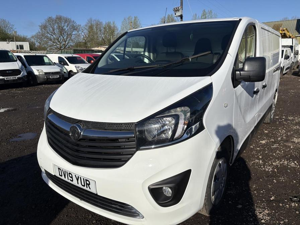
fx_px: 225
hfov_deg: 67.3
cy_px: 112
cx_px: 150
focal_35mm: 26
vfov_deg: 53.1
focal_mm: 5.96
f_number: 1.6
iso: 50
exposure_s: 1/8850
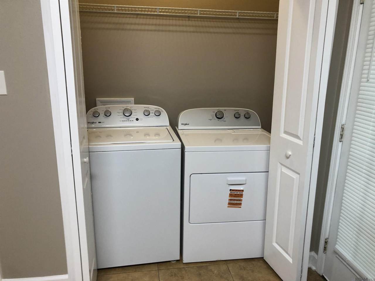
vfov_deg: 49.7
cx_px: 188
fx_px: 303
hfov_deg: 63.4
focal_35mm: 28
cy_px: 140
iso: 40
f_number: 1.8
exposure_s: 1/24
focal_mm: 3.99
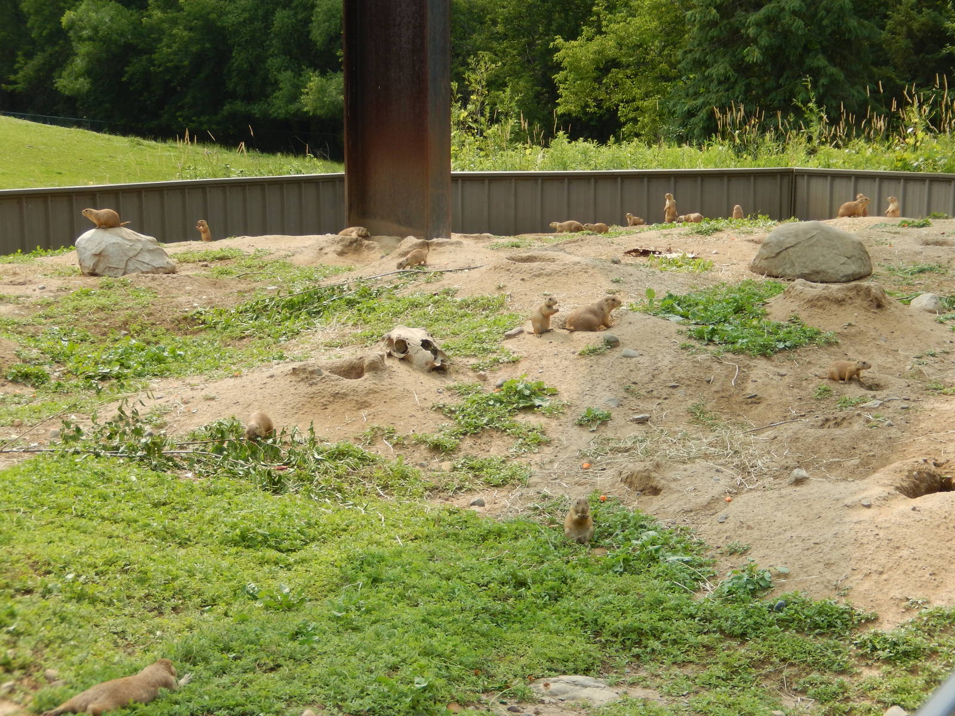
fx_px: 1848
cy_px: 358
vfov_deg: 21.9
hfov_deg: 29.0
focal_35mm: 67
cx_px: 478
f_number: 4.8
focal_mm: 12
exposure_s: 1/400
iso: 125
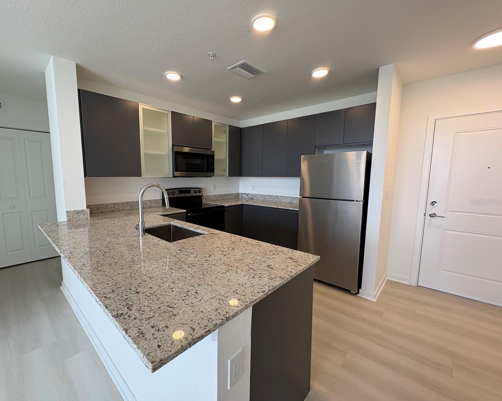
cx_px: 227
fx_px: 223
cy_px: 202
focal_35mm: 15
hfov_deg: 96.5
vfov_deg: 84.0
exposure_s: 1/120
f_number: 2.2
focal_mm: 2.22
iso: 200
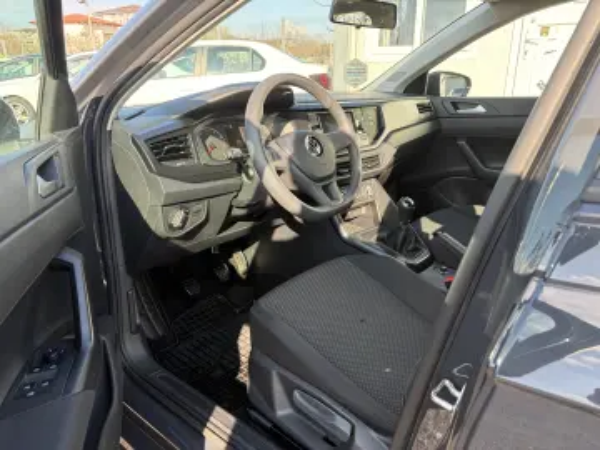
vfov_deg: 53.1
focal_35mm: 26
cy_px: 225
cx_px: 300
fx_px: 451
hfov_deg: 67.3
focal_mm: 5.96
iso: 50
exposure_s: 1/197
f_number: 1.6
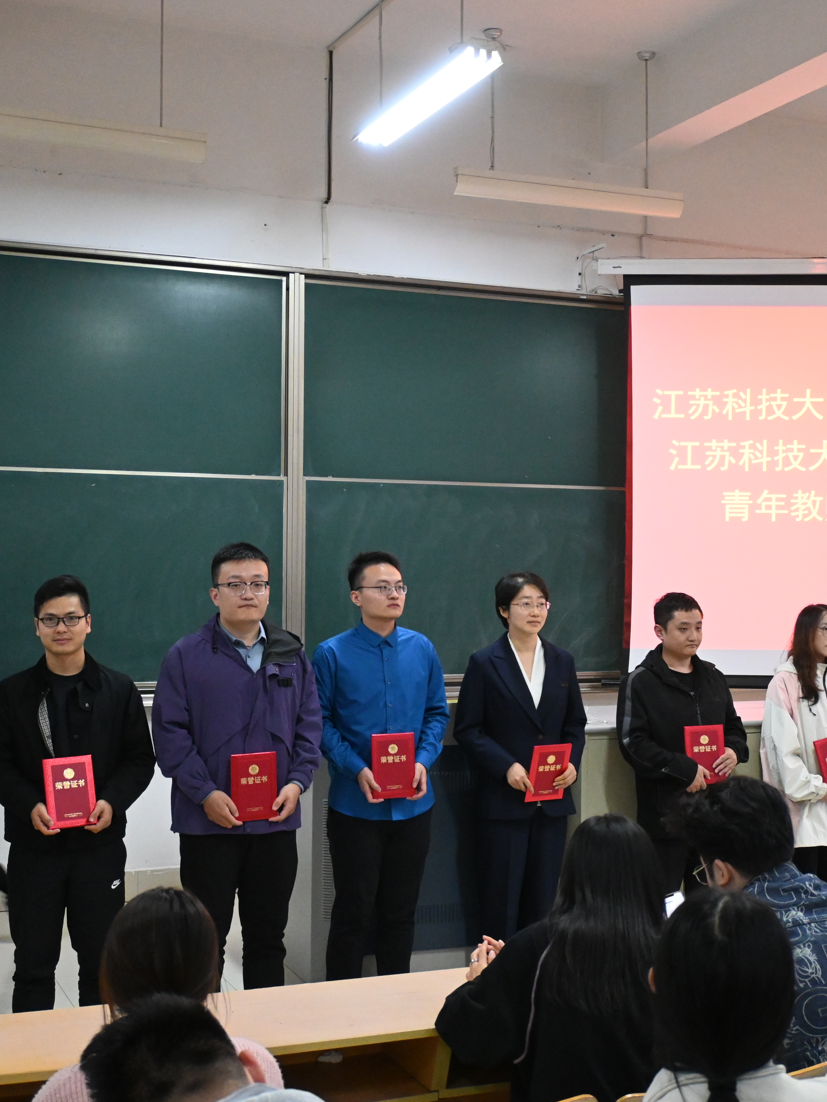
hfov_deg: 30.6
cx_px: 456
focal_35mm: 47
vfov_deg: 40.1
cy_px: 560
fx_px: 1509
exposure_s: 1/100
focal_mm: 21.5
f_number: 4
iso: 3200
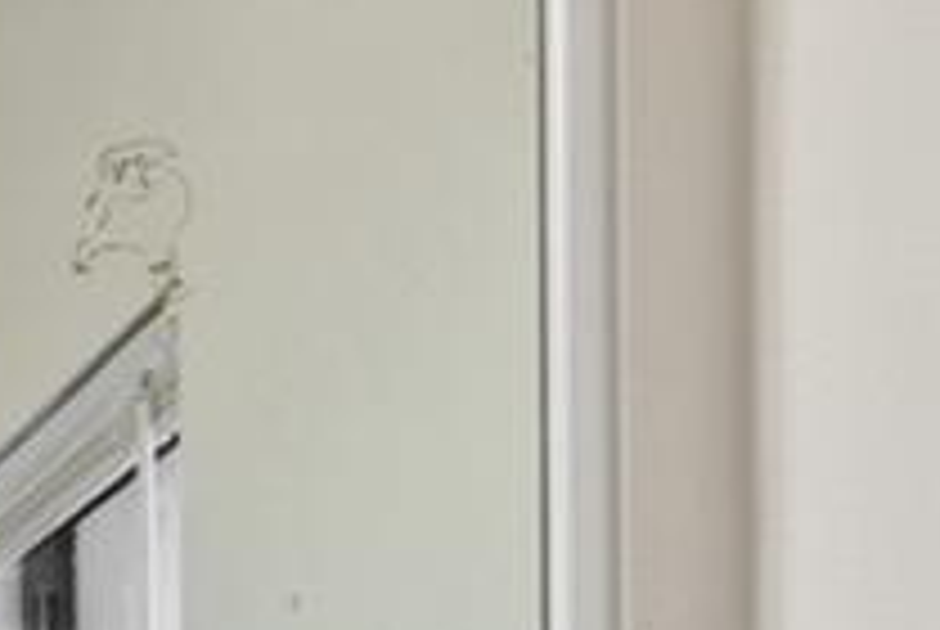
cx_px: -1867
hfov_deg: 11.4
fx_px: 2798
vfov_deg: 11.3
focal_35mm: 107
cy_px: 1366
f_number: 7.1
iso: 250
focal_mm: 14
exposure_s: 1/10
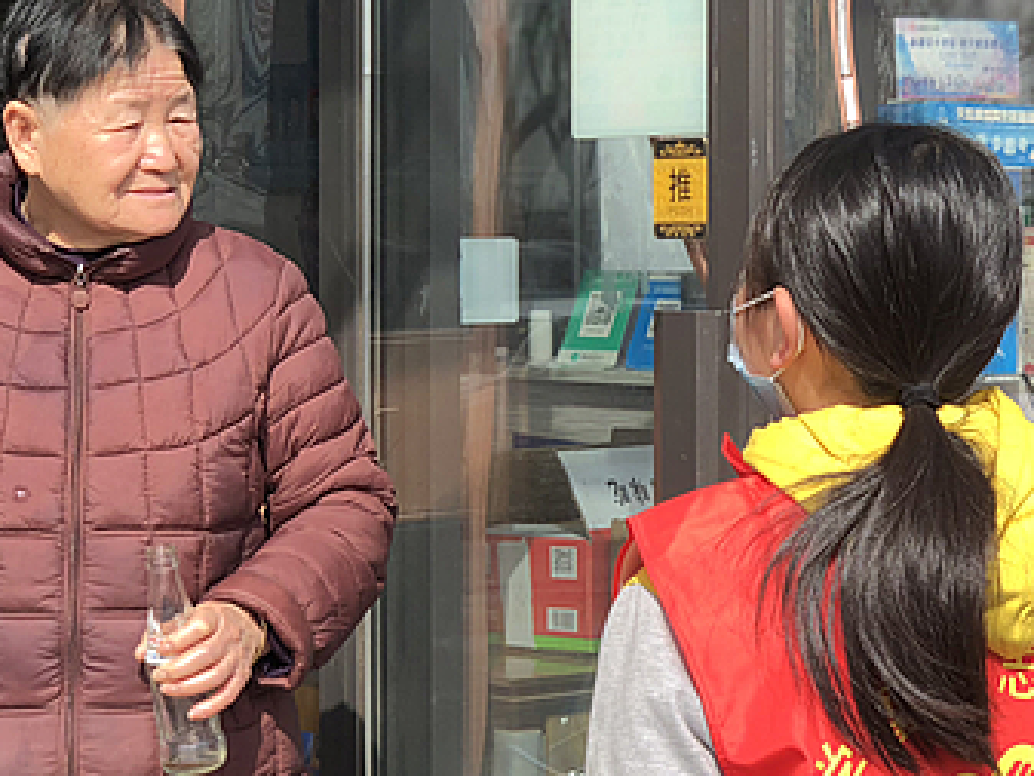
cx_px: 727
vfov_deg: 13.7
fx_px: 3227
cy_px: 379
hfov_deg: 18.1
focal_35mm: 108
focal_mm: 6
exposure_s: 1/533
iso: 16
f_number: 2.4
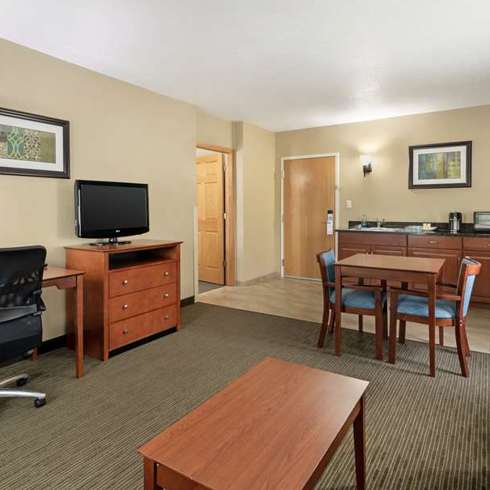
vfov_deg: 67.0
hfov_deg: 67.3
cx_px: 244
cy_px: 216
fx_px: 368
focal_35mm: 23
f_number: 9
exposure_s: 1/2
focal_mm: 16
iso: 100
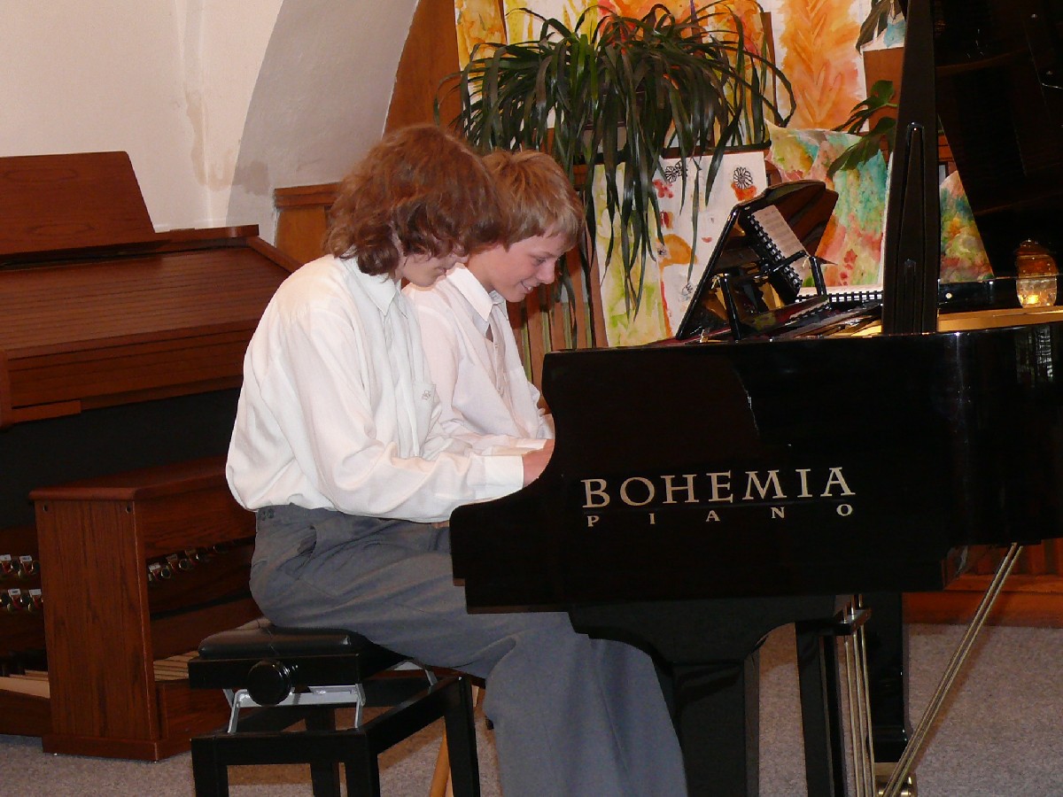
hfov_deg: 20.2
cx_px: 532
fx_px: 2979
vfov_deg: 15.2
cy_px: 398
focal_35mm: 97
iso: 200
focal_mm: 13.1
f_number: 3.2
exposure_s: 1/30
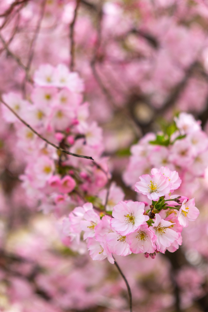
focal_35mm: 79
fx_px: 685
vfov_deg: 25.7
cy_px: 156
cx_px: 104
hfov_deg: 17.3
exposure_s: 1/1250
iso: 200
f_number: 4
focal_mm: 52.7
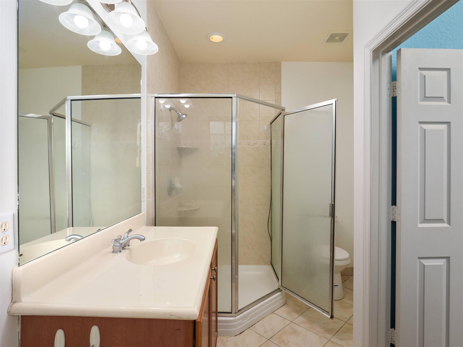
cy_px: 174
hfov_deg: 87.7
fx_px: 241
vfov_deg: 71.6
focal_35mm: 18
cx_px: 232
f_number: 5.6
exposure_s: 1/250
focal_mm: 9
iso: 100
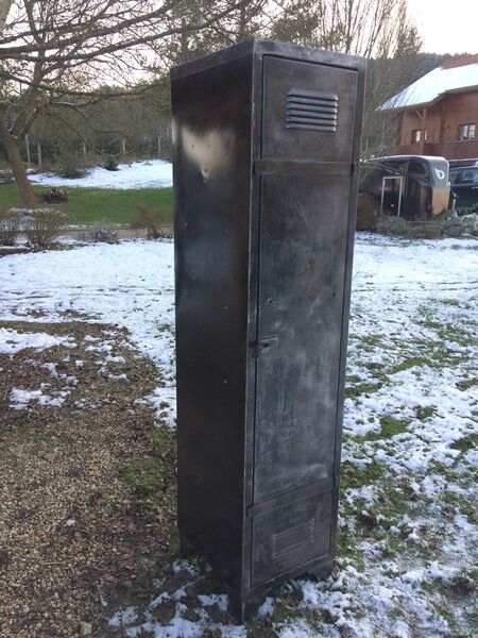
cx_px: 239
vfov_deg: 61.7
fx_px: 534
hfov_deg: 48.2
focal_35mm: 29
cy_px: 319
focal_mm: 4.15
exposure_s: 1/114
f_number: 2.2
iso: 32
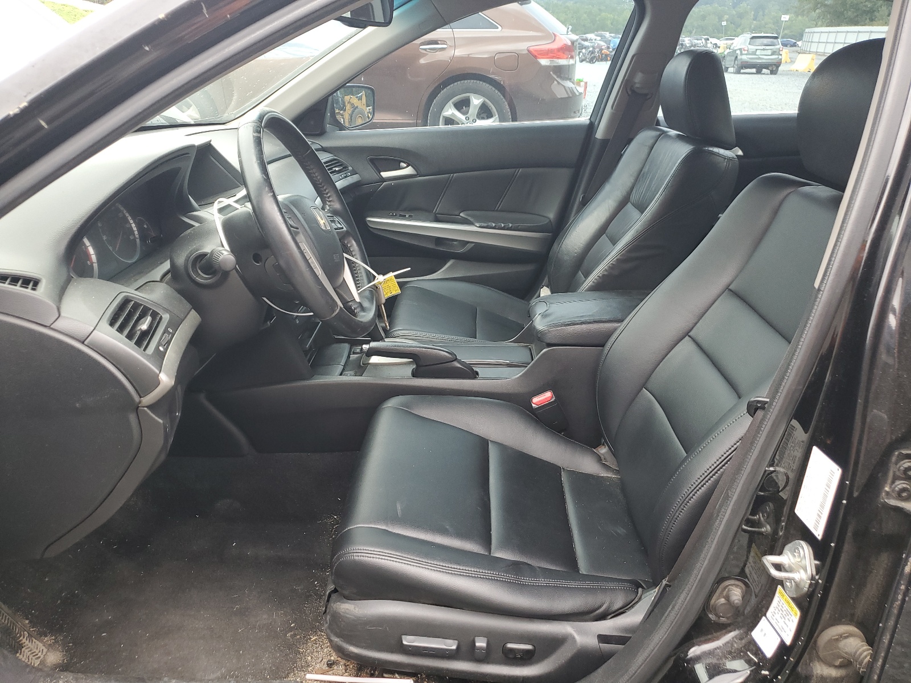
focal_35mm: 26
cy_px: 342
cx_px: 456
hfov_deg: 67.3
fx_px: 684
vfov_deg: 53.1
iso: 70
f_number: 1.5
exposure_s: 1/120
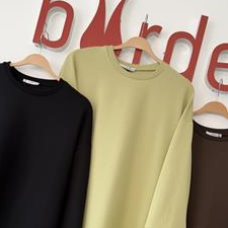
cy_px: 167
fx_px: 291
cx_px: 116
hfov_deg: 42.8
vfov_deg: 41.7
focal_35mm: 39
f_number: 1.78
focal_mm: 6.76
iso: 50
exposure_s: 1/137
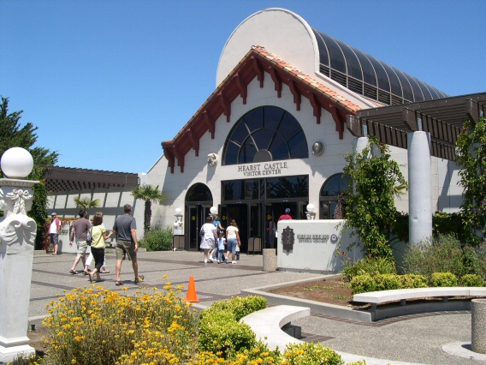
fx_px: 534
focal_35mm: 38
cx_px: 243
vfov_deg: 37.7
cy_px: 182
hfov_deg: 49.0
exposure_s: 1/177
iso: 100
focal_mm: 8
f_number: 7.6
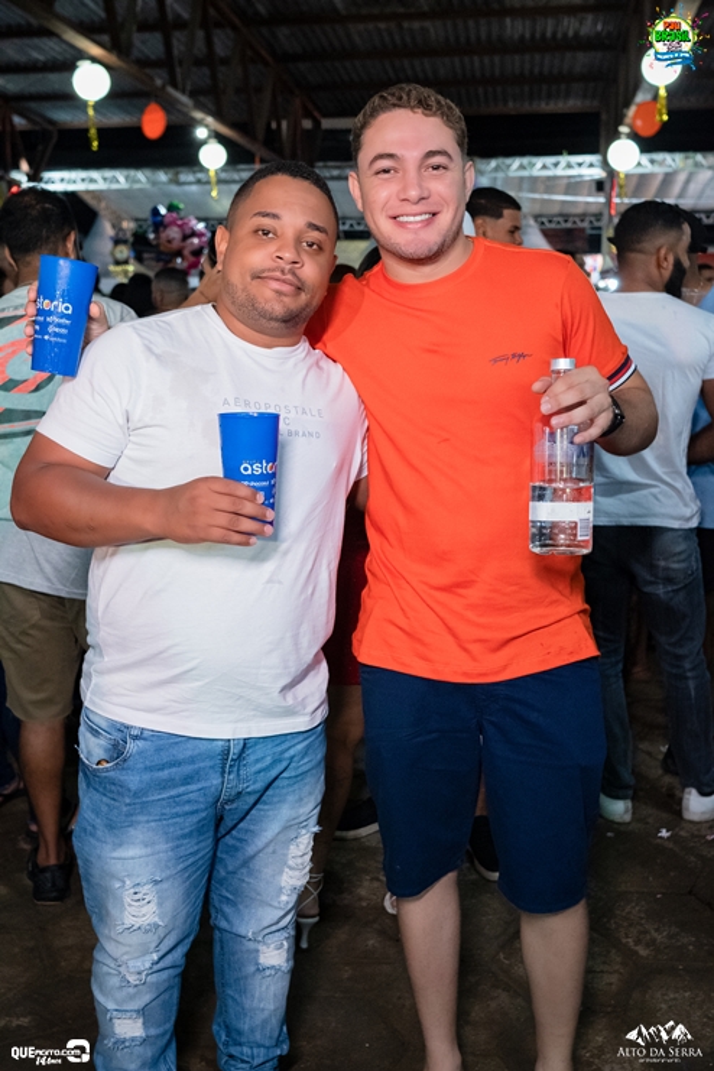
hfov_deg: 36.9
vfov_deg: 53.1
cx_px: 357
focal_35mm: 36
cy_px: 536
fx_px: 1071
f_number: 2.8
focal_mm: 24
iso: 2500
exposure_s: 1/320
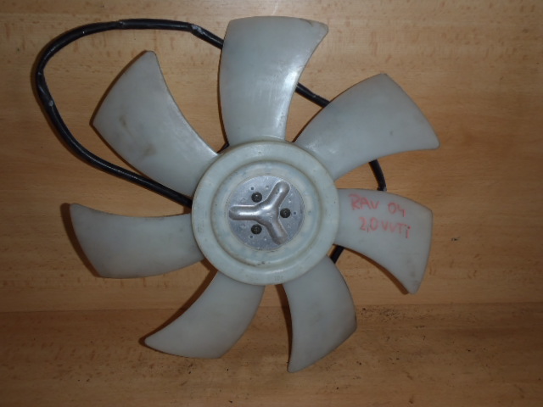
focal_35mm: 28
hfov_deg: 63.4
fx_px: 439
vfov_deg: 49.7
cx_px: 272
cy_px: 204
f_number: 3.9
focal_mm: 5
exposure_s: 1/30
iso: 100
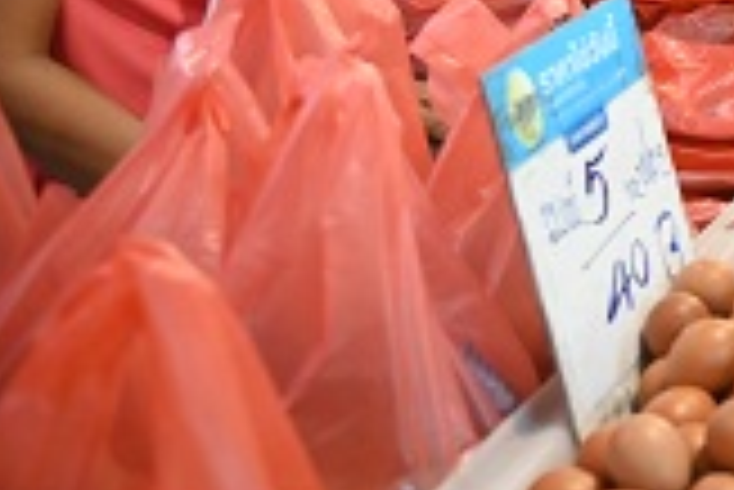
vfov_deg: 12.9
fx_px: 2041
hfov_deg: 17.6
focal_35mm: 100
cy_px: -281
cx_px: 1196
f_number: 4
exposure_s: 1/250
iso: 5000
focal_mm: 30
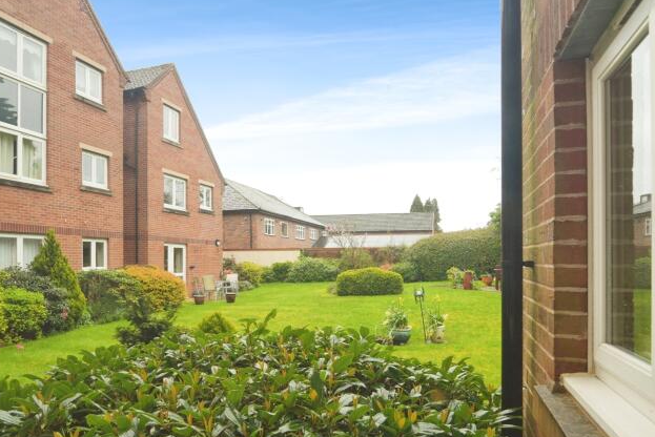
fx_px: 419
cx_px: 303
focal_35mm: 23
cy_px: 253
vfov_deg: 54.9
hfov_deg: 76.0
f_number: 9
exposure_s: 1/40
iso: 160
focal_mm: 14
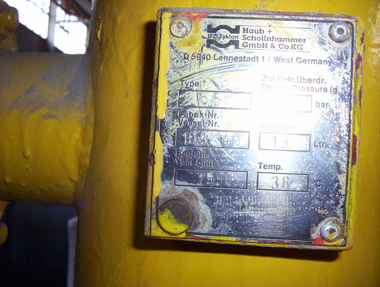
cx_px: 190
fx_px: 429
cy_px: 144
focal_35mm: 39
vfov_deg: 37.0
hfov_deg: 47.8
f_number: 3.84
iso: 140
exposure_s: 1/60
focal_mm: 5.26
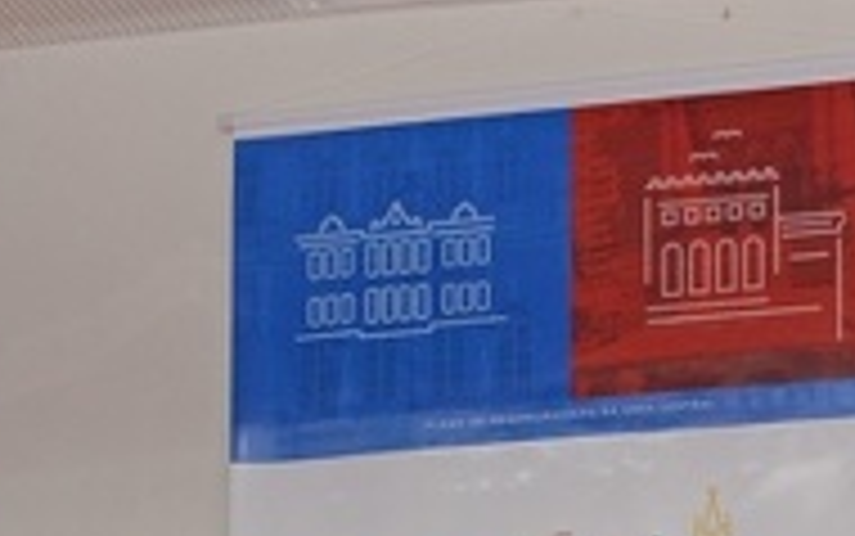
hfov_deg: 10.2
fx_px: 4780
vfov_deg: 6.1
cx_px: 612
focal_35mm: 205
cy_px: 1324
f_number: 5.6
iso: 800
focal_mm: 38
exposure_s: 1/60
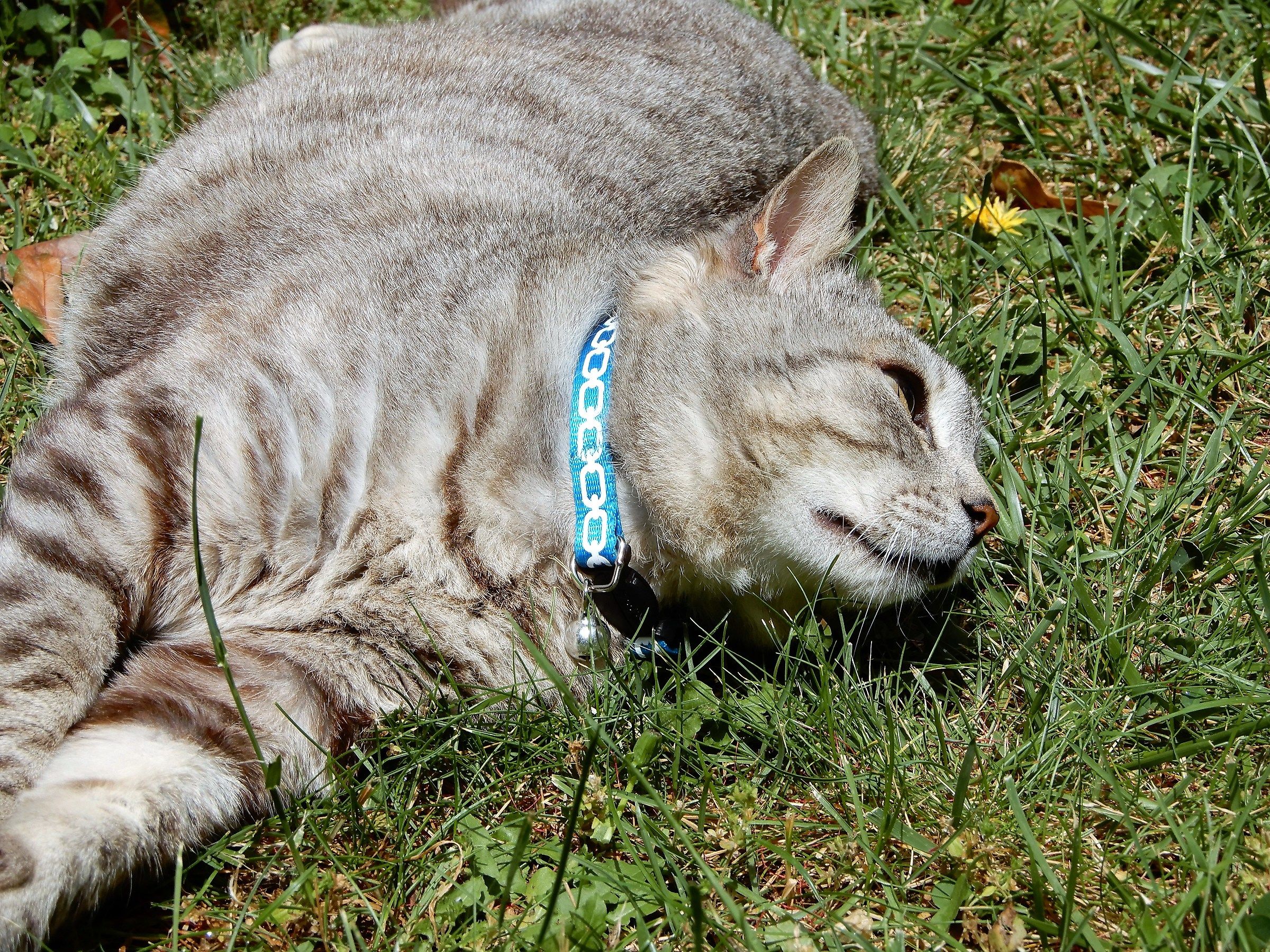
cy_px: 476
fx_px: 2825
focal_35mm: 77
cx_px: 635
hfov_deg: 25.3
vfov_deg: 19.1
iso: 80
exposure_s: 1/640
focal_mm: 13.7
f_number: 4.5
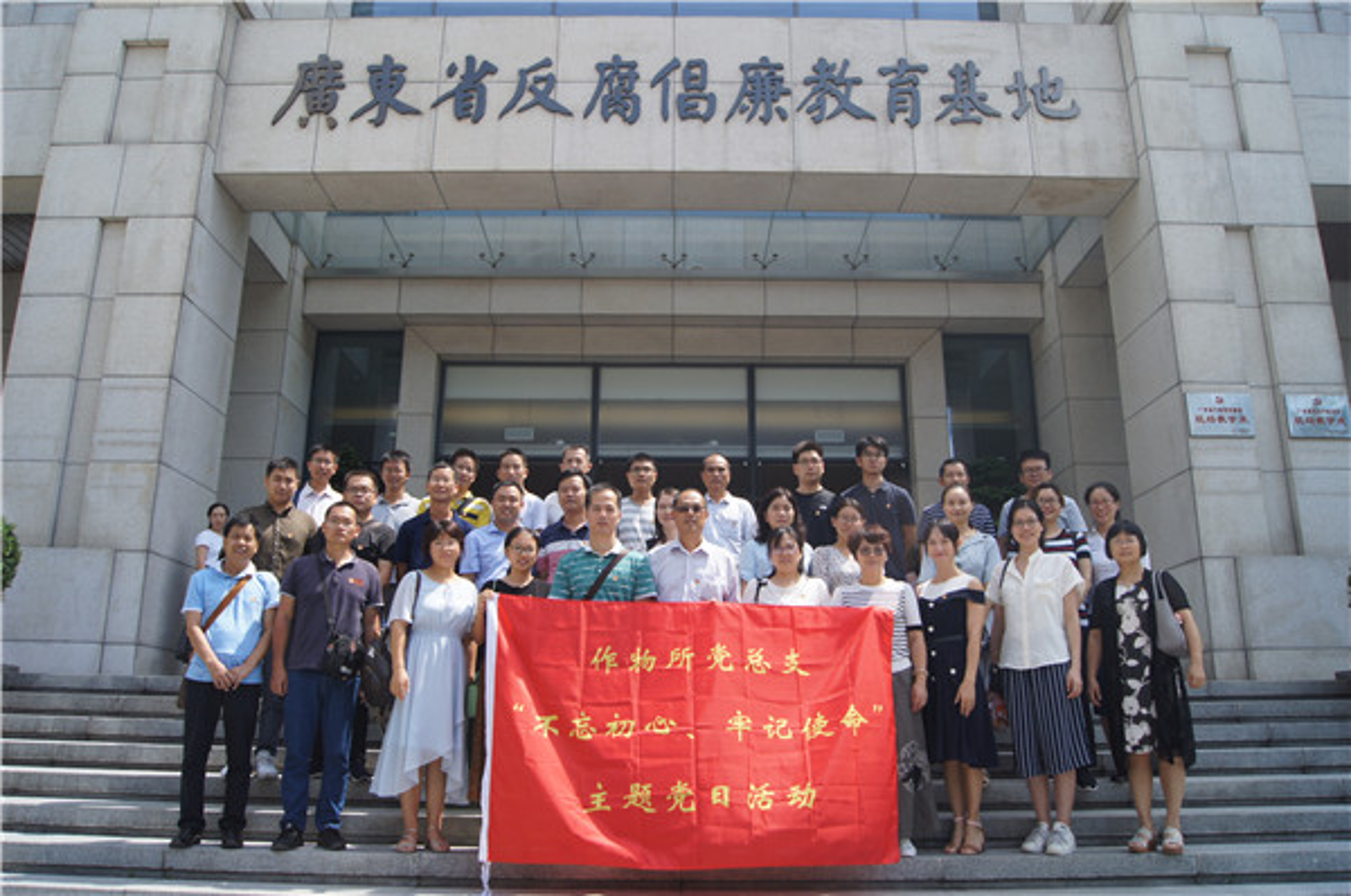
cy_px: 448
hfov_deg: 67.5
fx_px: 1012
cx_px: 676
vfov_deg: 47.8
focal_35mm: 27
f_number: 10
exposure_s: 1/100
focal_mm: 18
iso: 100
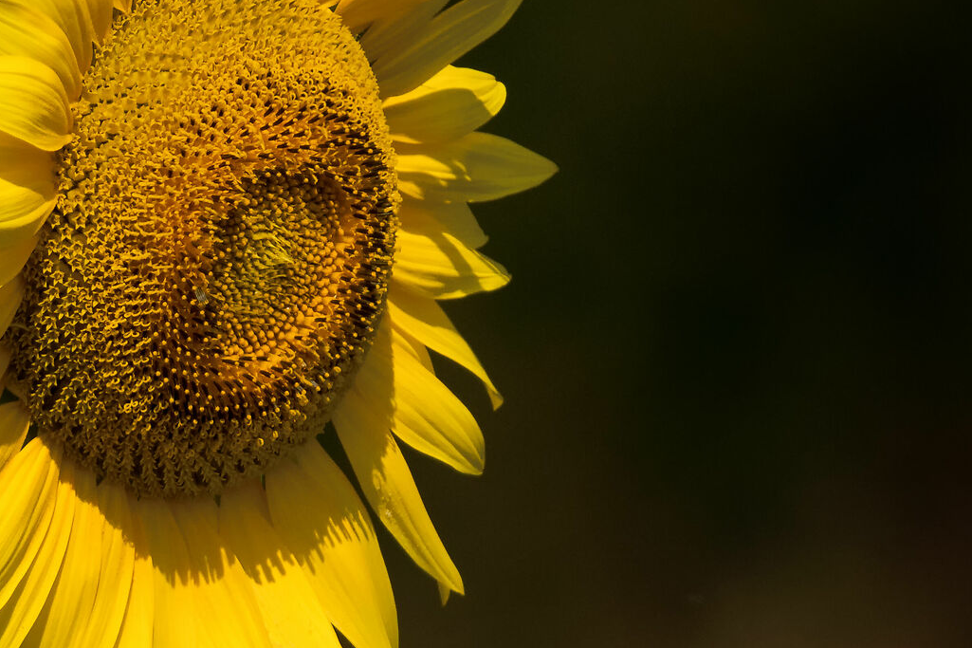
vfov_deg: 0.7
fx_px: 56876
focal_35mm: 2107
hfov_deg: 1.0
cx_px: 160
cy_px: 186
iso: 640
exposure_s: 1/4000
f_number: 8
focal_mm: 600
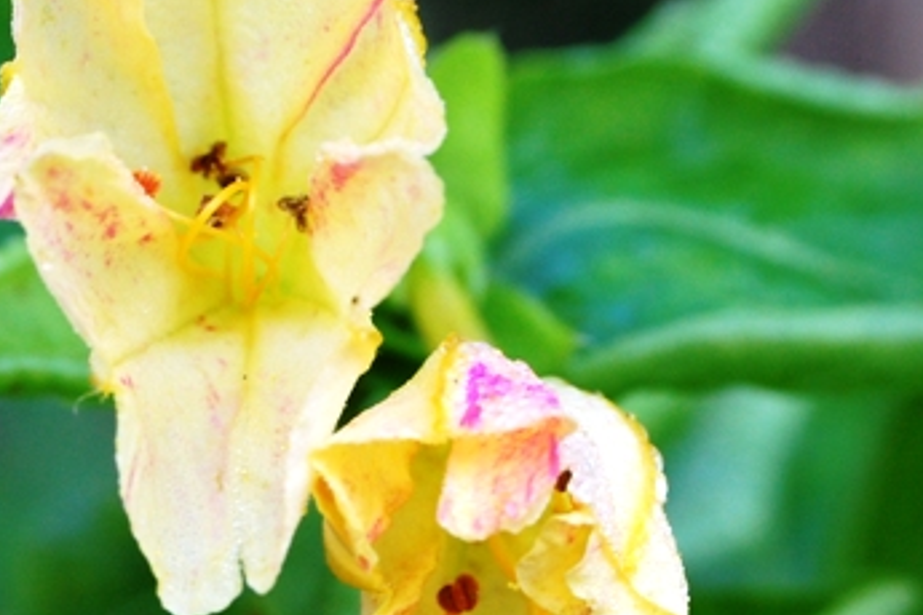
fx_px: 3743
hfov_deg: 14.0
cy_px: 342
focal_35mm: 146
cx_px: 302
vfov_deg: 9.4
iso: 360
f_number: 8
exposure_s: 1/60
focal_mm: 42
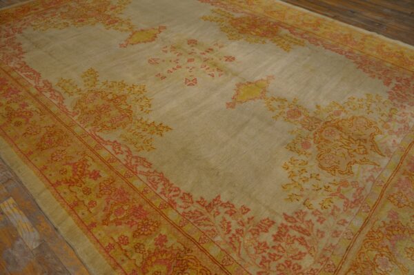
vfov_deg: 47.9
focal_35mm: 27
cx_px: 207
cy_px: 138
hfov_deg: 67.4
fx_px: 310
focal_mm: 18
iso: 400
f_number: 4
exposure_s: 1/60
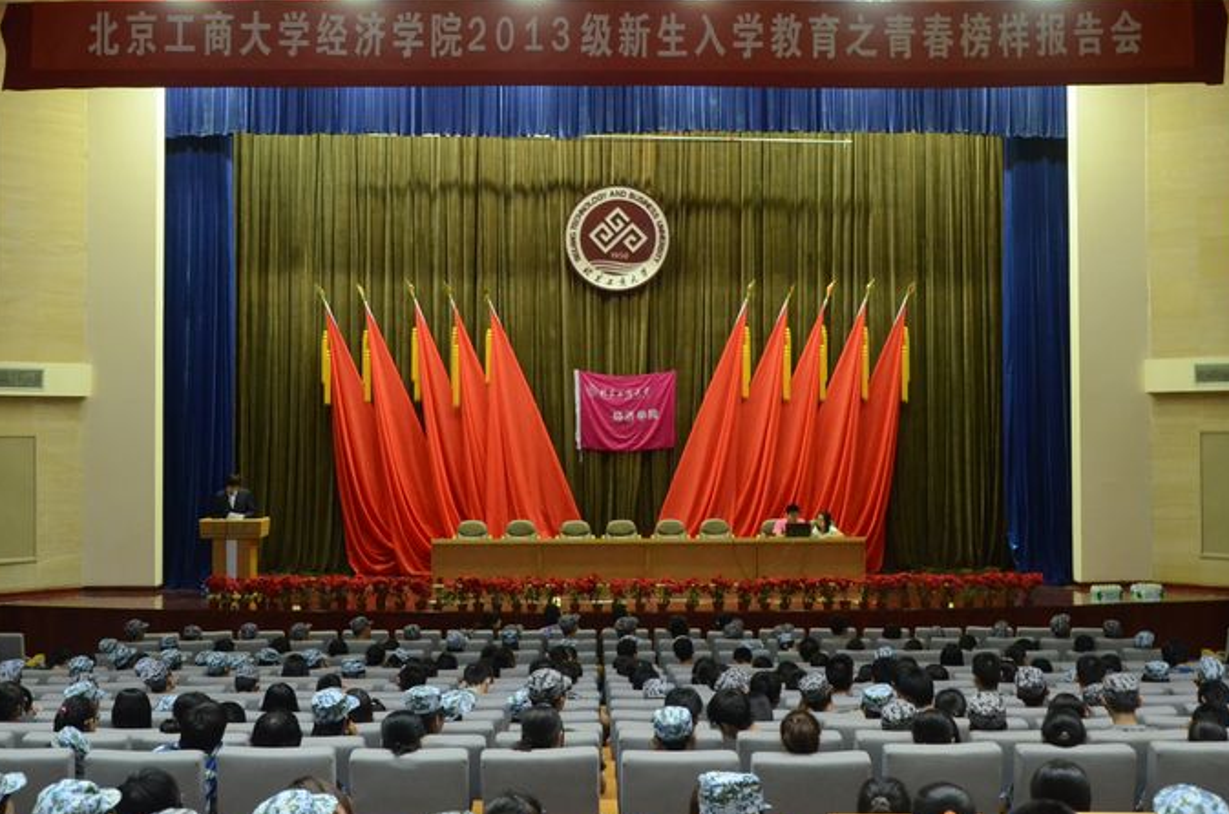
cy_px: 391
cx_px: 604
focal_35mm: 45
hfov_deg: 44.0
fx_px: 1520
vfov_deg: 30.0
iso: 3200
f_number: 5.6
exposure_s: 1/40
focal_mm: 25
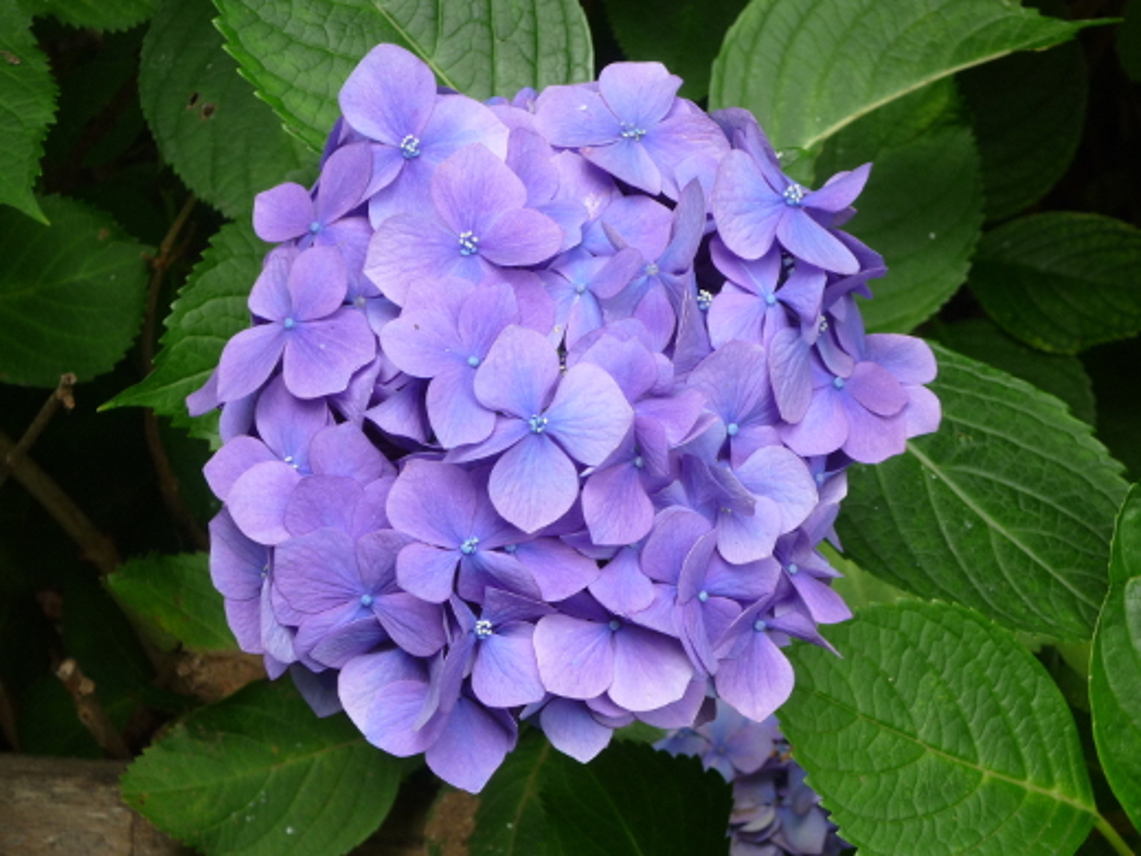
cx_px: 570
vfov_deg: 14.2
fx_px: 3428
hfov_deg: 18.9
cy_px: 428
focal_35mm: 104
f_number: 5.5
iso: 125
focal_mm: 15.2
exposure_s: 1/80
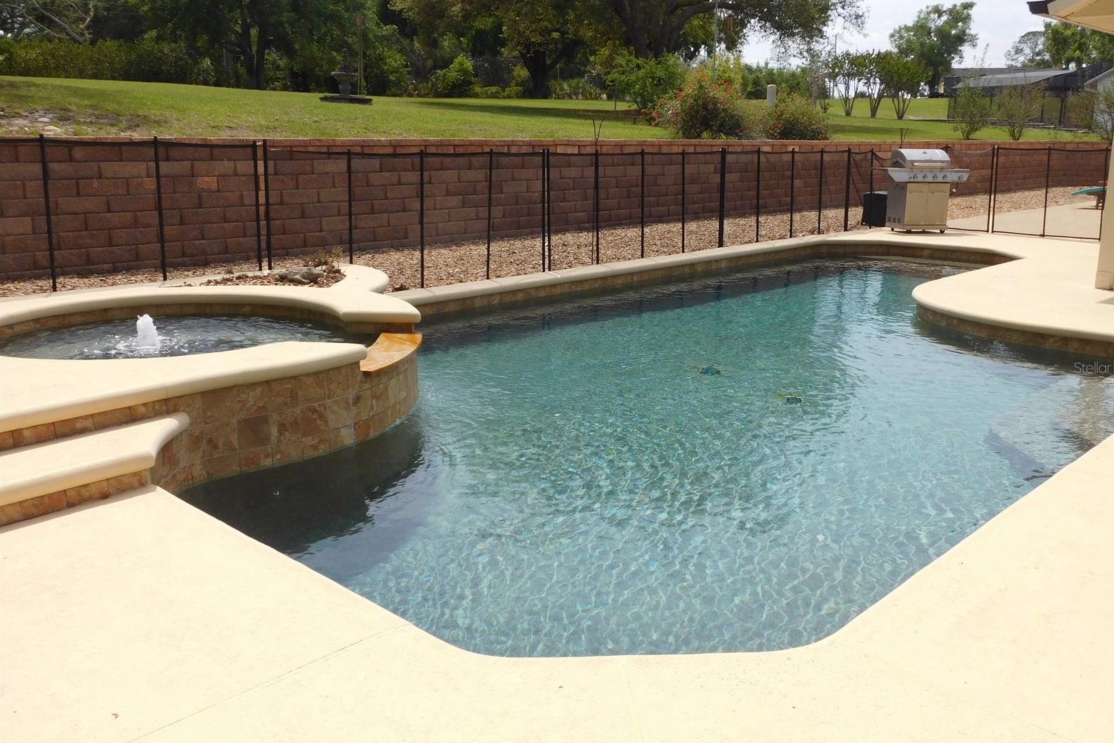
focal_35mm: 32
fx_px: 990
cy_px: 367
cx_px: 570
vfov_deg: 41.1
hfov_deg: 58.7
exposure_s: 1/400
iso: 125
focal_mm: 5.3
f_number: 6.4
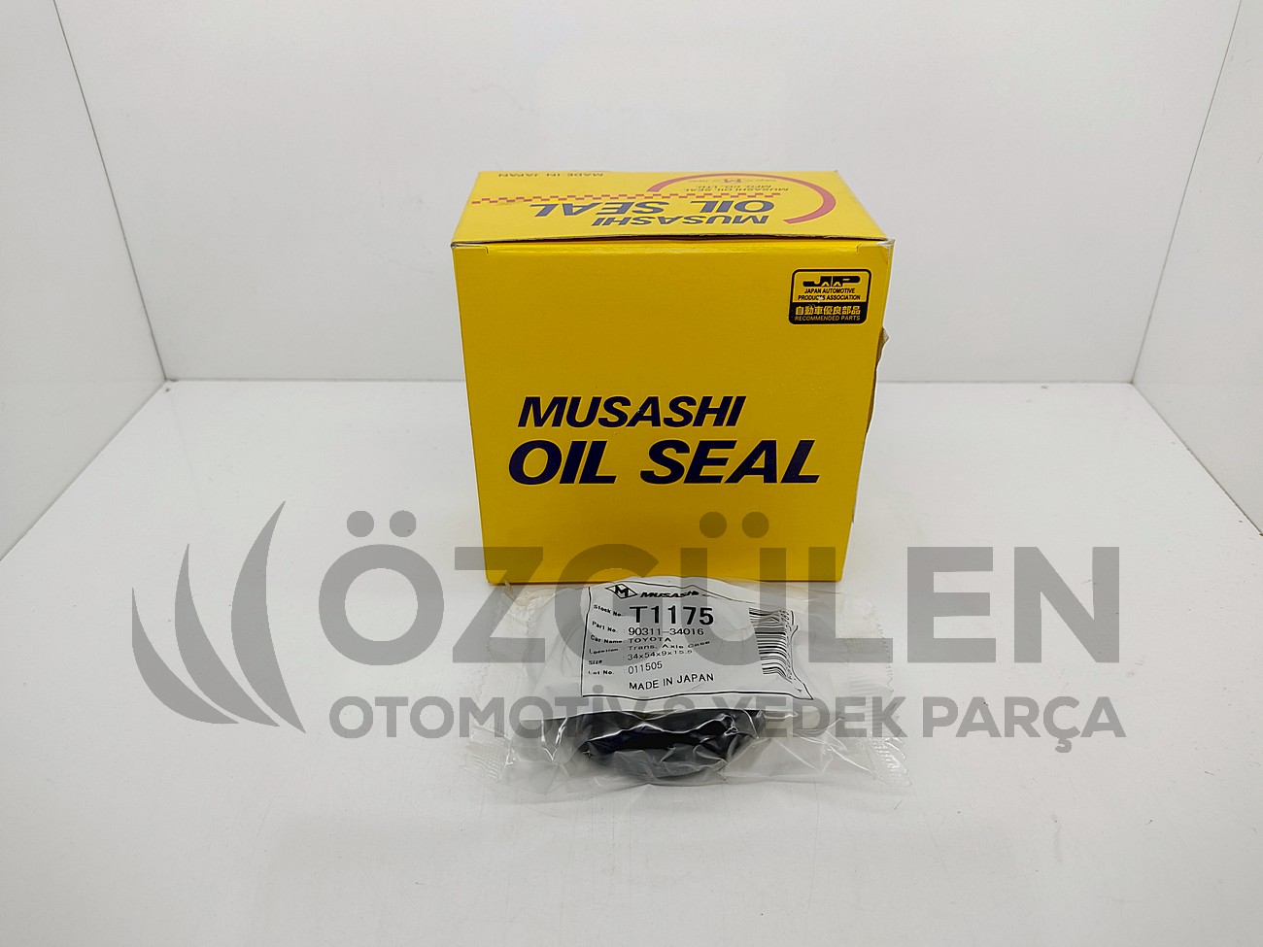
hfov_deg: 67.3
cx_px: 632
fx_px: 949
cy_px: 474
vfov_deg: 53.1
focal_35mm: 26
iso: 100
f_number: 1.79
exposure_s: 1/136
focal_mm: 4.74
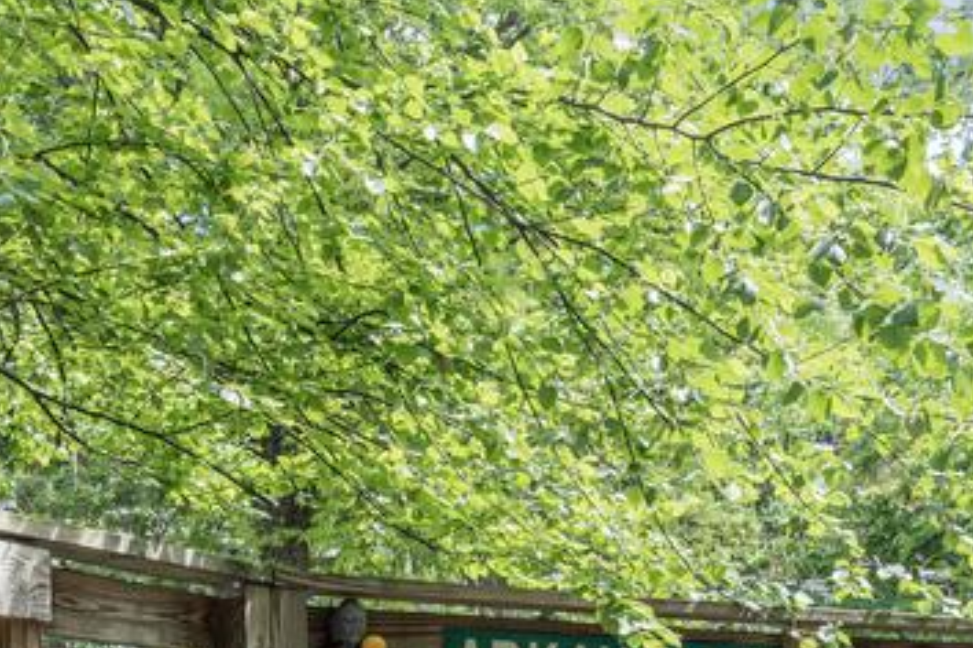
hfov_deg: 30.1
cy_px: 862
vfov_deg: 18.7
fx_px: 1812
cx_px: 517
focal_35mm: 67
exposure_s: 1/80
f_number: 8
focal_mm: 16.5
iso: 200
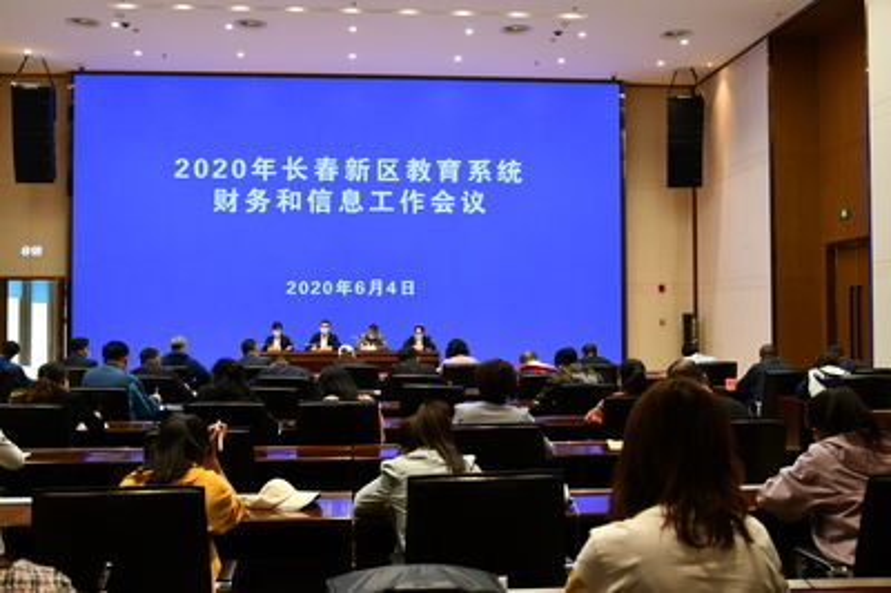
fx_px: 964
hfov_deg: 49.6
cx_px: 446
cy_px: 296
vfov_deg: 34.2
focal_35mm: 39
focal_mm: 26
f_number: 3.8
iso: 900
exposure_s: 1/125
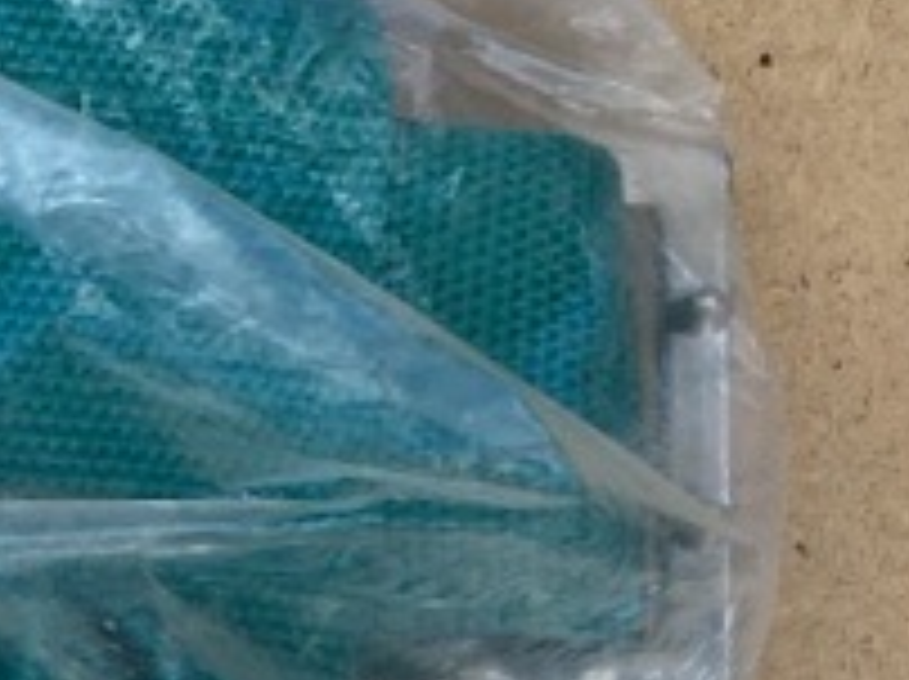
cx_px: -891
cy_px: 858
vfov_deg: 12.4
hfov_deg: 14.3
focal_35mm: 116
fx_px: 3042
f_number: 1.8
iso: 32
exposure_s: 1/1754
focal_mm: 4.25
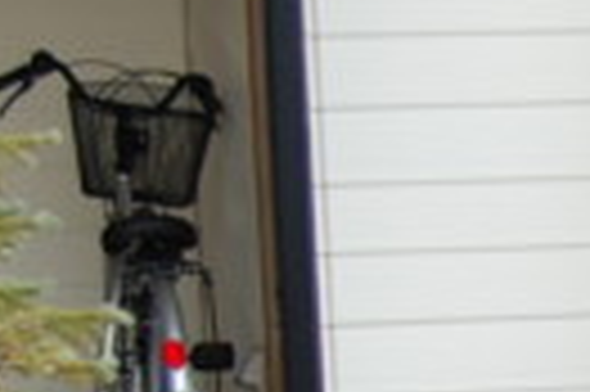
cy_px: 982
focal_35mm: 239
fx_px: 3912
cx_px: 1428
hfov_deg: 8.0
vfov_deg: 5.5
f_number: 5.6
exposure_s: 1/125
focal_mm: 26
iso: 200
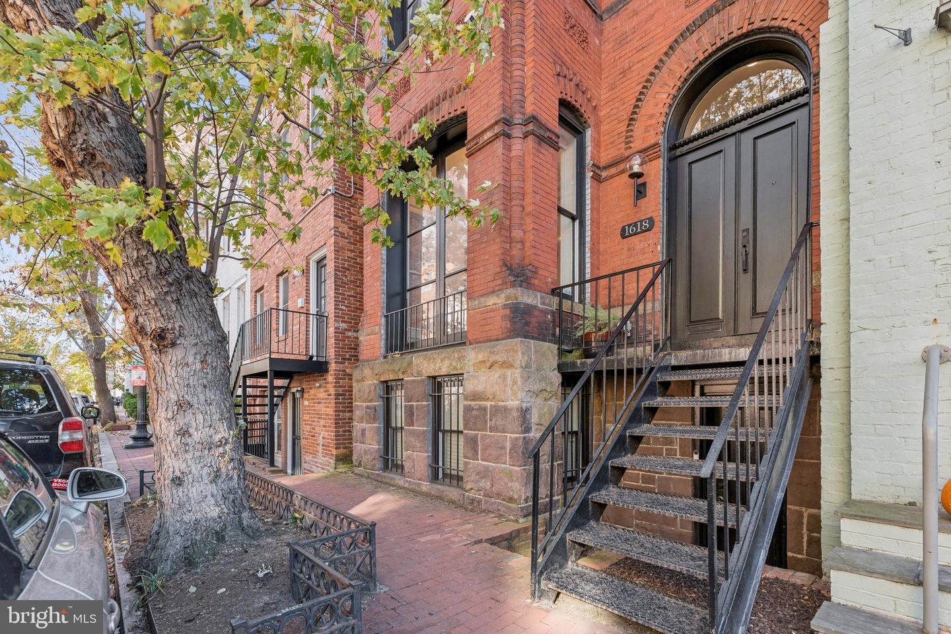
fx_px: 370
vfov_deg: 81.2
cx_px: 476
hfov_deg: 104.3
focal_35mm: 14
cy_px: 317
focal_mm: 14
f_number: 5
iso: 200
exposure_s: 1/80
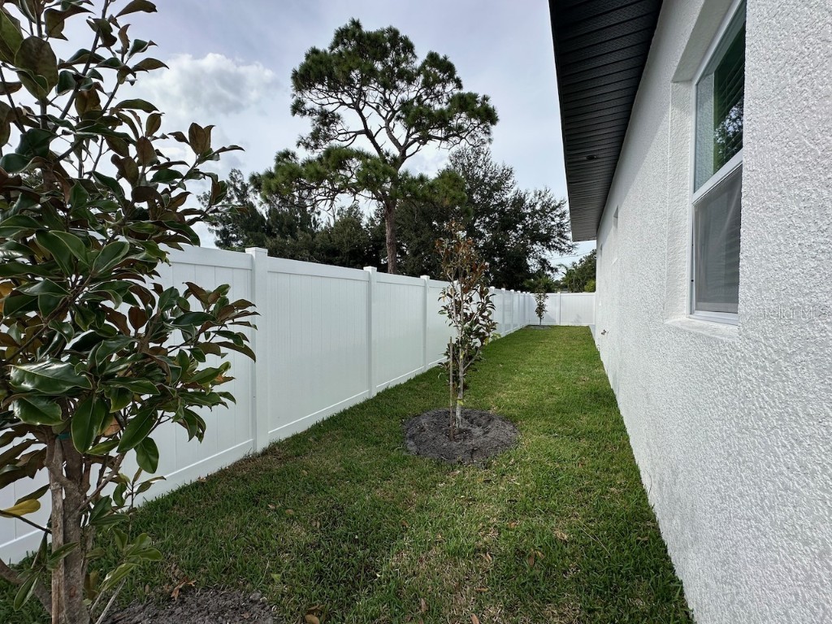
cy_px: 312
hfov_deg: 102.1
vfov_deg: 85.7
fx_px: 336
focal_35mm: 14
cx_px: 416
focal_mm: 2.22
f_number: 2.2
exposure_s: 1/1247
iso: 50
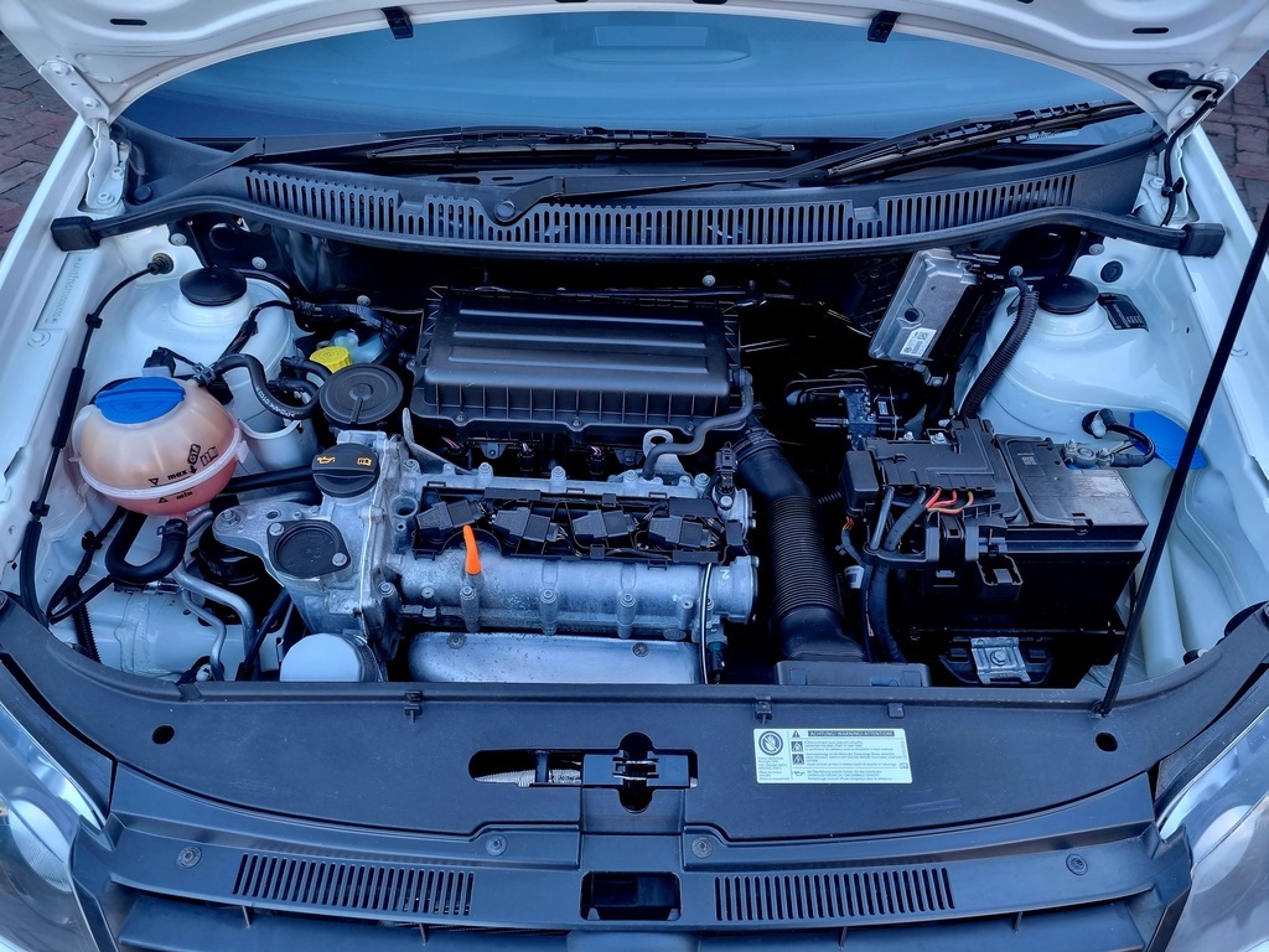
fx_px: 953
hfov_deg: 67.3
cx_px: 634
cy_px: 476
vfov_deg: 53.1
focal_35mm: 26
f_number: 1.8
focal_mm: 5.4
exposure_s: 1/104
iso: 50
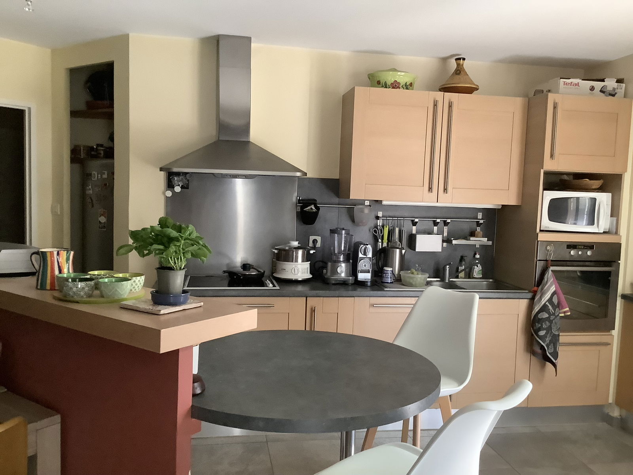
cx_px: 316
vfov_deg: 45.4
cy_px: 238
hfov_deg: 58.4
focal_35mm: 31
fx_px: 567
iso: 320
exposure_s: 1/60
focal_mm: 3.3
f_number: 2.4
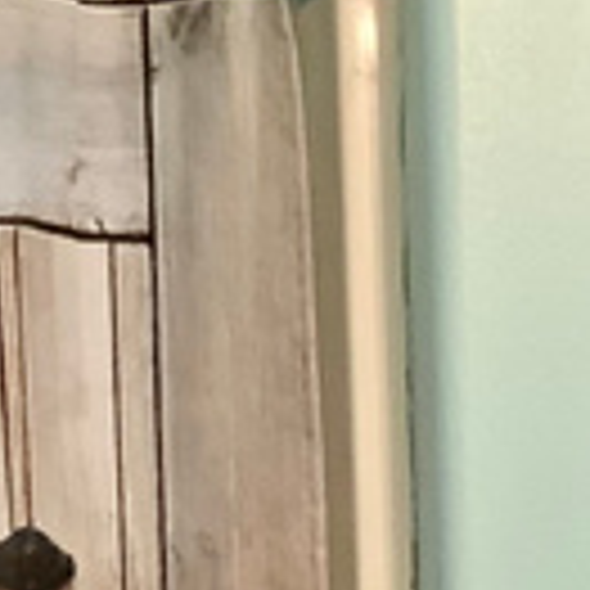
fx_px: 3857
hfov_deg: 8.7
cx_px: 572
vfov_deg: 8.1
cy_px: 1383
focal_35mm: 200
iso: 250
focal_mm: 3
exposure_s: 1/40
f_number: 1.8
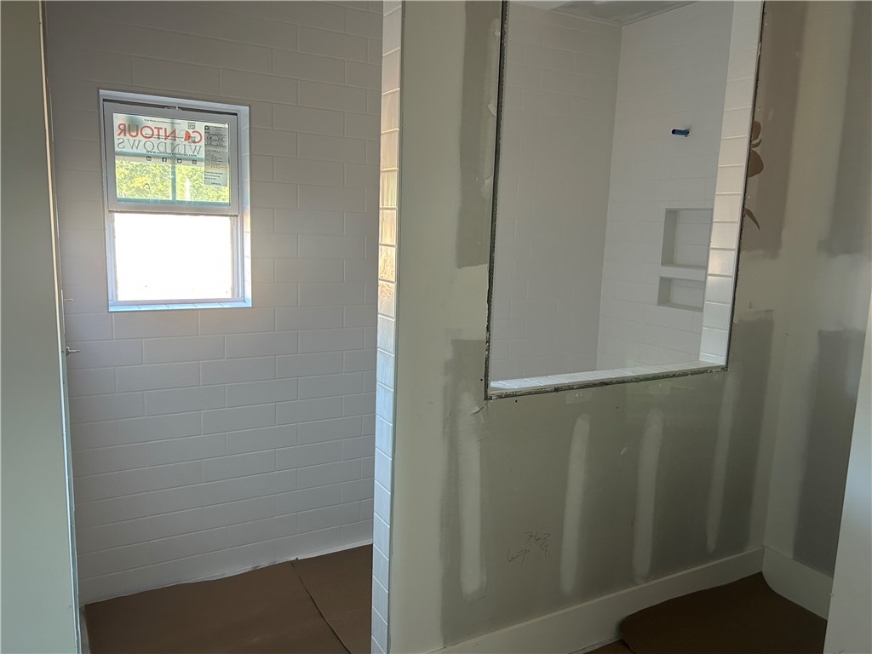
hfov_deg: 67.3
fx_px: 655
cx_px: 436
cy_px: 327
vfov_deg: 53.1
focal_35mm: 26
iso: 125
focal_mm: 5.7
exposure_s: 1/82
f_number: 1.5
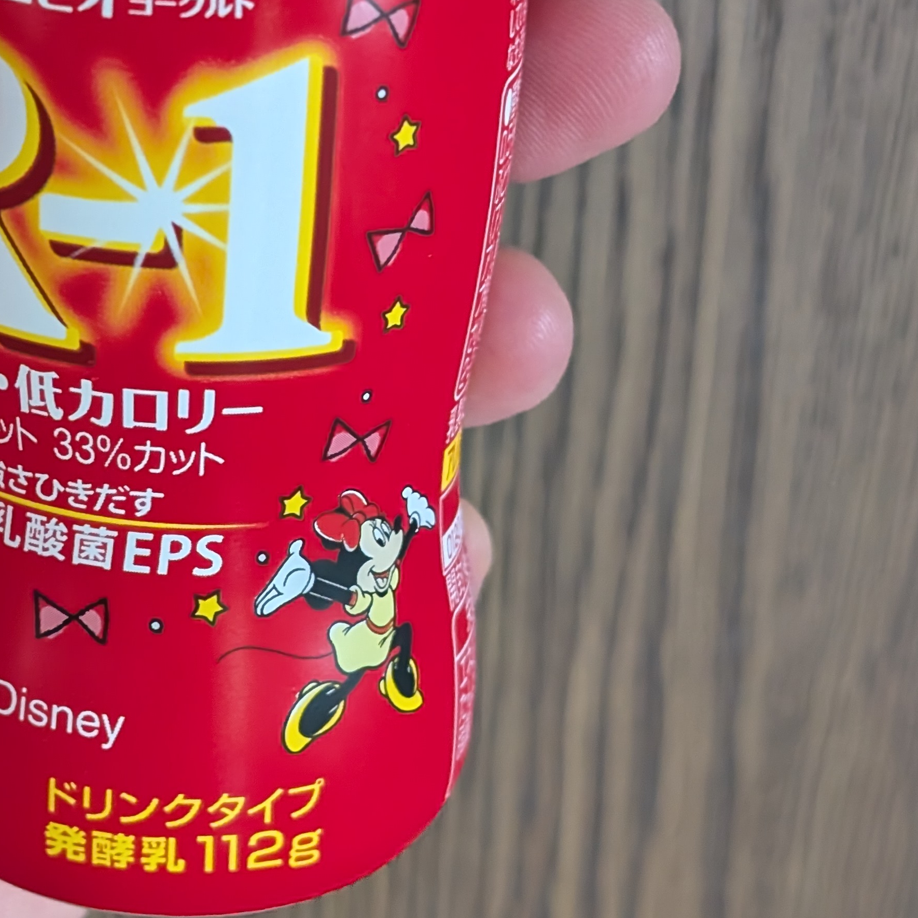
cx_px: 99
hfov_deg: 17.2
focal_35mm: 100
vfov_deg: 17.4
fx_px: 3000
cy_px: 447
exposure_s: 1/68.9
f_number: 1.68
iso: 525
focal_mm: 6.9
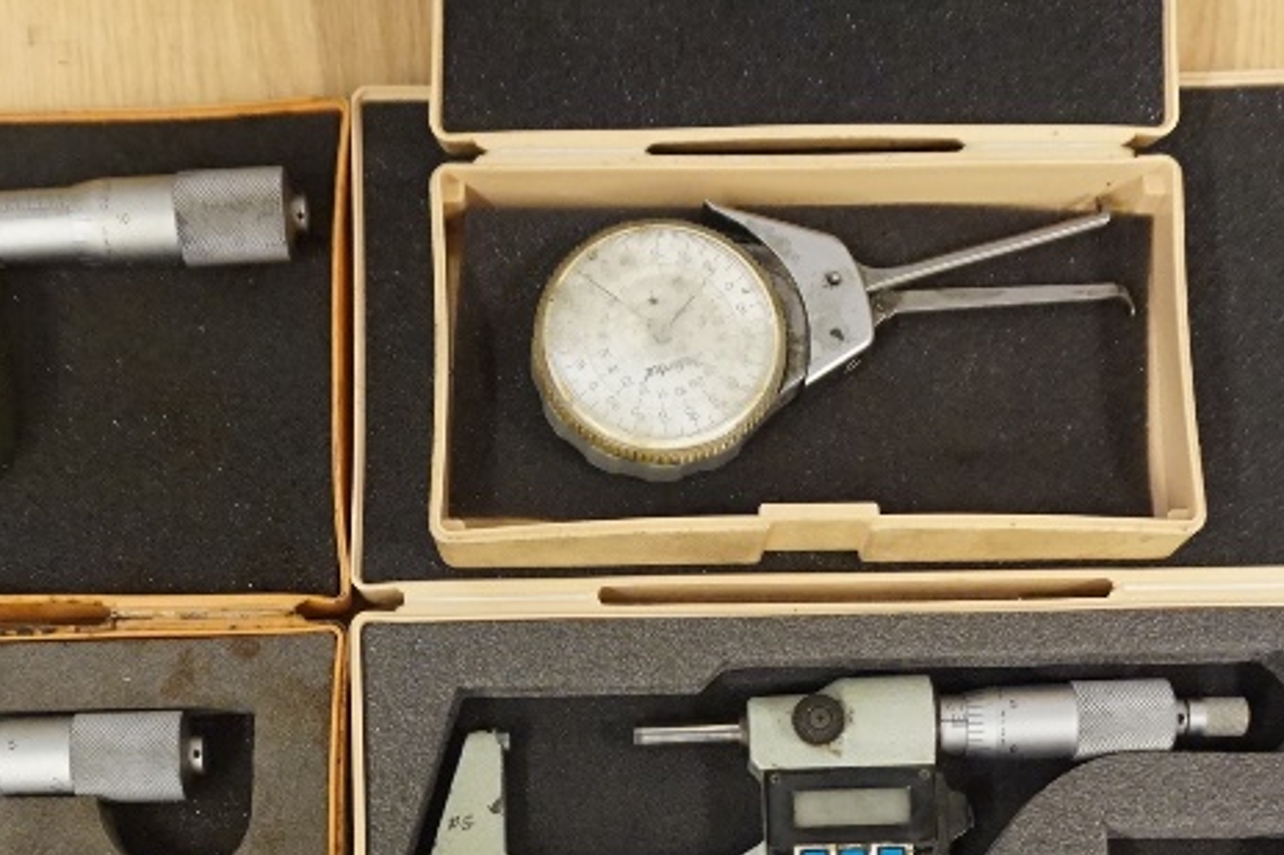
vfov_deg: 24.1
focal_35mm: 53
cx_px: 589
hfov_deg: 37.5
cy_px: 898
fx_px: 1890
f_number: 3.5
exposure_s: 1/60
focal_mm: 16
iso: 3200
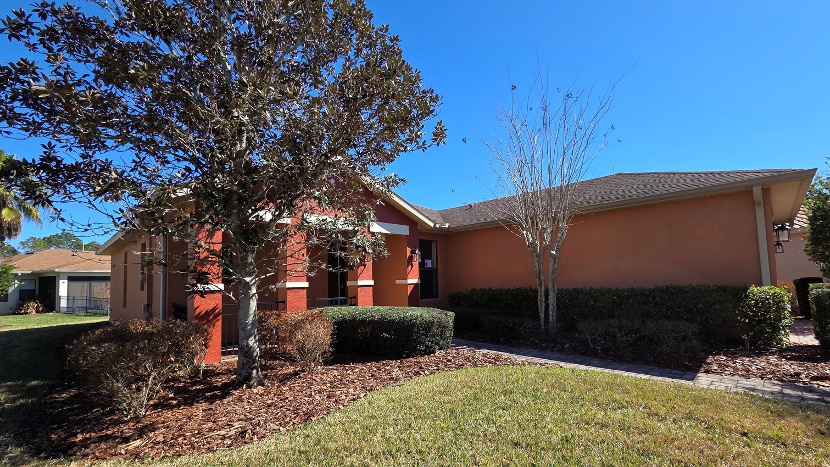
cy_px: 265
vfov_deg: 70.2
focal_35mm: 15
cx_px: 427
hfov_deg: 103.0
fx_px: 330
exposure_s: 1/1354
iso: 50
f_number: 2.2
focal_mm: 2.2
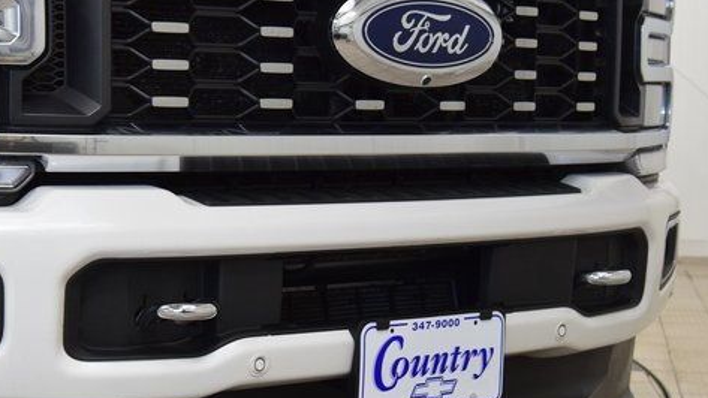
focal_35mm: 85
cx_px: 245
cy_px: 304
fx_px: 1596
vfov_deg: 14.2
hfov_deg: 24.9
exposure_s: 1/60
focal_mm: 40
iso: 1600
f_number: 6.3
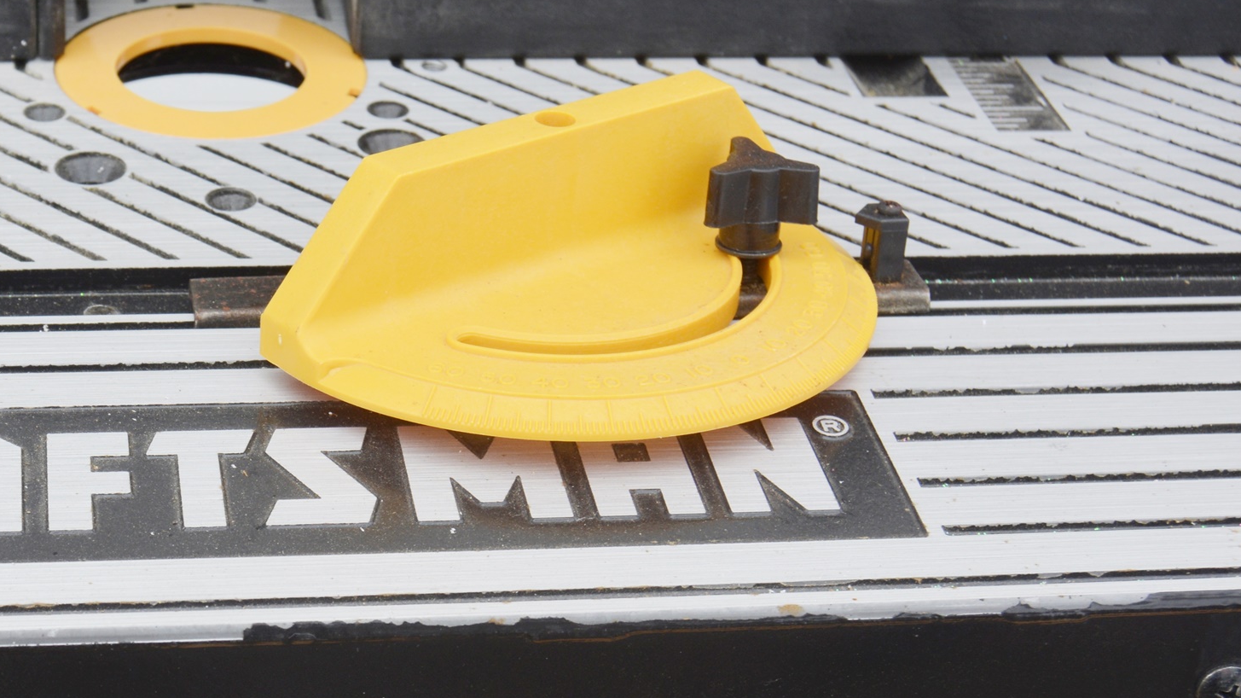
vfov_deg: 14.9
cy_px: 354
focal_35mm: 81
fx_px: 2665
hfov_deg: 25.8
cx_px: 272
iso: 200
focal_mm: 30
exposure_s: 1/200
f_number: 6.3
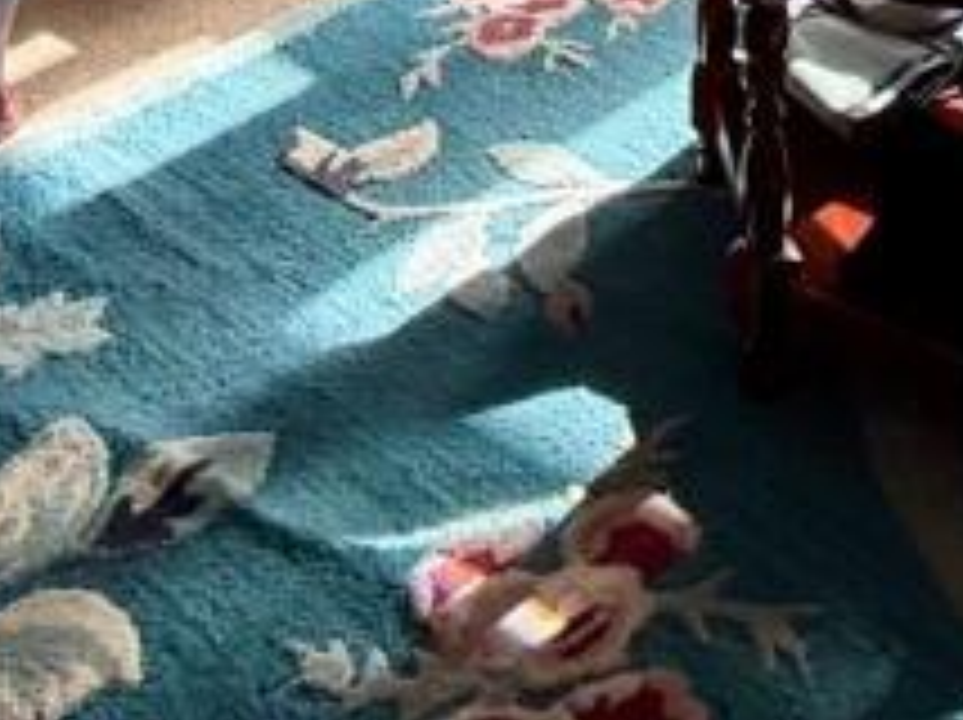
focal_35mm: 67
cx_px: 882
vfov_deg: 14.5
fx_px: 1862
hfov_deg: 27.8
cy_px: -1004
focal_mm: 2.22
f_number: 2.2
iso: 64
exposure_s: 1/166
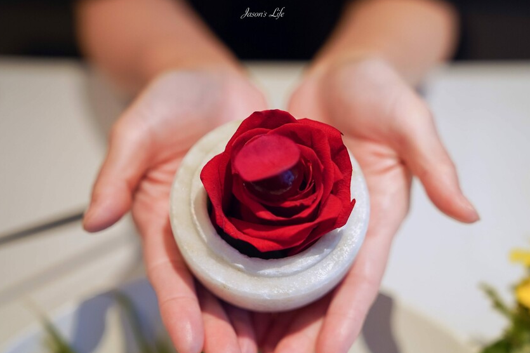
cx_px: 263
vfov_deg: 24.2
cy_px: 176
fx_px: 824
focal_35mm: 56
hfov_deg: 35.7
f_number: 2.8
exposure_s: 1/60
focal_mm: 55
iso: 800
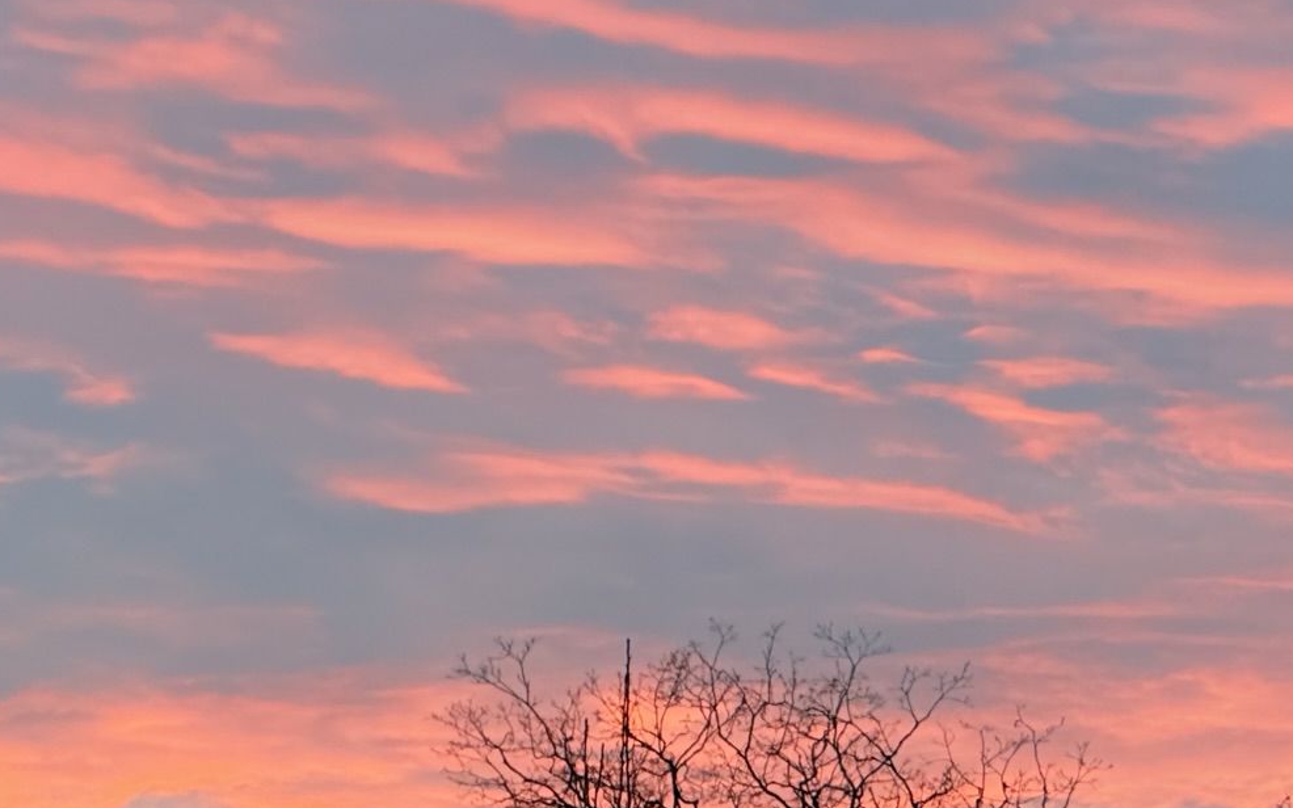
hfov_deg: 8.1
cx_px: 1258
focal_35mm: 258
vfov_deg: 5.1
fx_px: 9090
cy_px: 864
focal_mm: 15.66
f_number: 2.8
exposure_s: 1/60
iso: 400
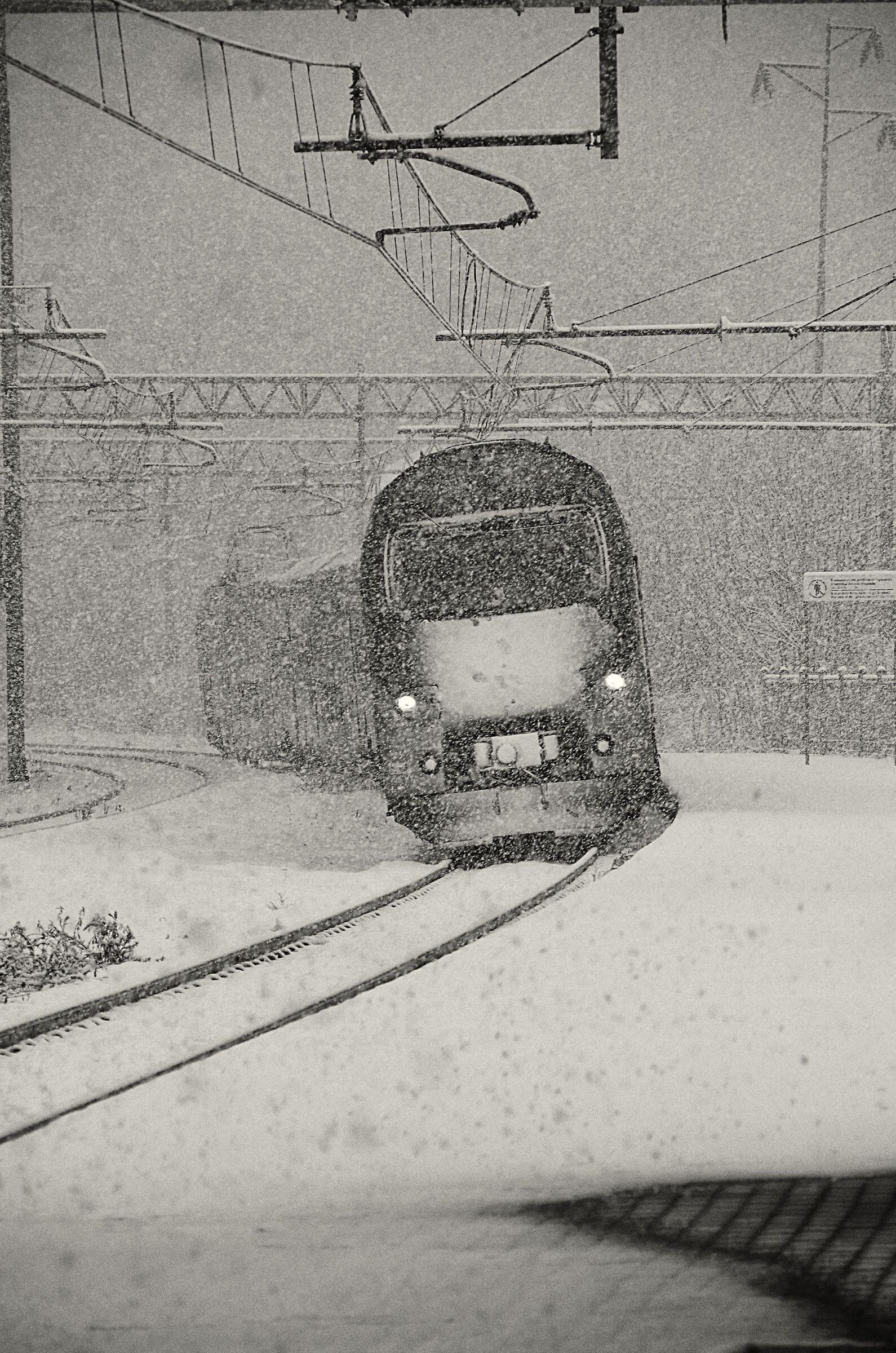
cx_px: 448
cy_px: 676
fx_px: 8998
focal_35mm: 240
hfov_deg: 5.7
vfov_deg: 8.6
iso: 140
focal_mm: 160
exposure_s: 1/125
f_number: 8
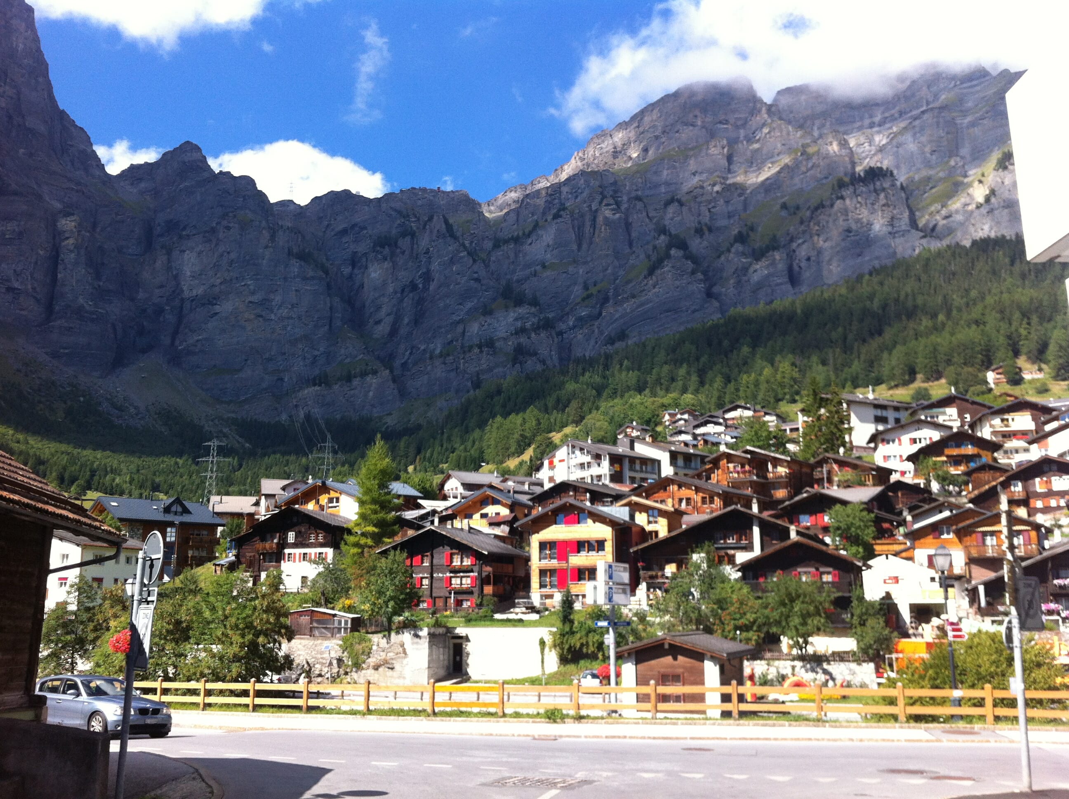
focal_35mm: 35
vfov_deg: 40.6
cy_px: 400
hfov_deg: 52.7
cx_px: 534
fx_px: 1079
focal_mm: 3.85
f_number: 2.8
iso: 80
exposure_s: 1/603
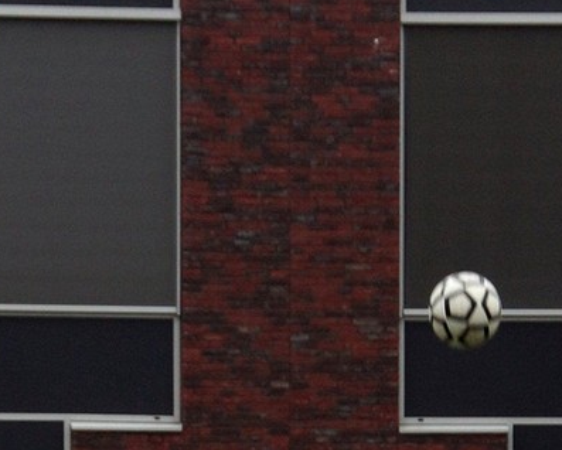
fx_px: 4227
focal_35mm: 254
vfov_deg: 6.1
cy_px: 542
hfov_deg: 7.6
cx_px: 194
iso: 640
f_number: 8
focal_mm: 70
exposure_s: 1/250
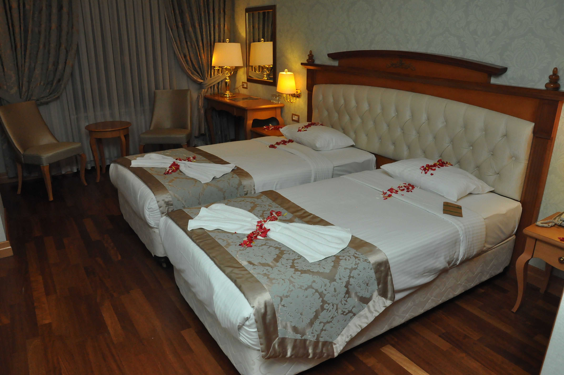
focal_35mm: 27
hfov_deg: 67.4
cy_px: 188
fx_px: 422
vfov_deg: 47.8
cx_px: 282
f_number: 8
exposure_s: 1/125
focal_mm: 18
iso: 1600
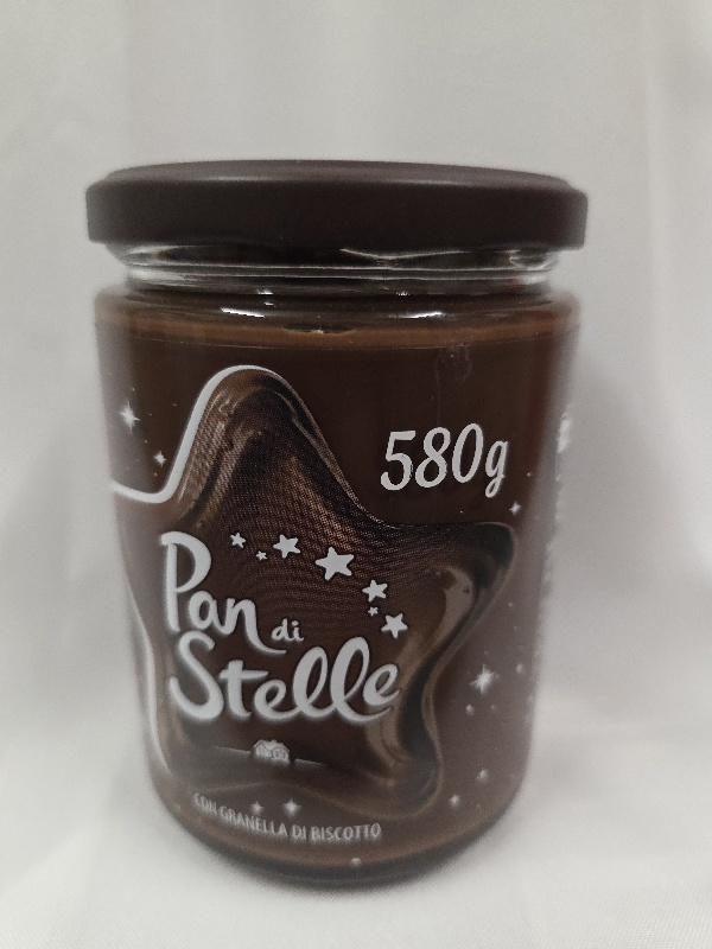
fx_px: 631
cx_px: 356
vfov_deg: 73.9
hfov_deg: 58.9
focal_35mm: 23
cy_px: 474
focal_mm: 6.3
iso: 500
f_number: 1.7
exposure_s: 1/101
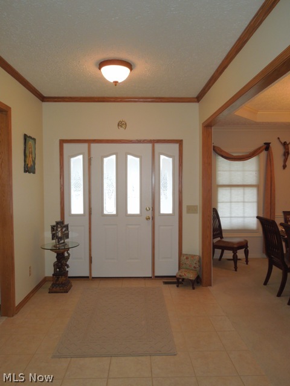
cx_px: 145
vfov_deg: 69.4
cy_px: 193
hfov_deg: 54.9
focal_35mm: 25
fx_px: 279
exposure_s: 1/40
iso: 220
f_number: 3.3
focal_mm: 4.5
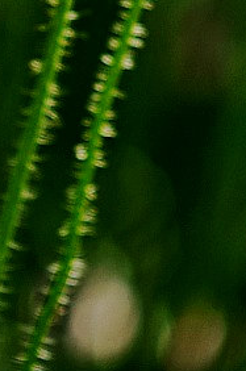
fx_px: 13209
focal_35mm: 1284
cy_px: -195
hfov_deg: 1.1
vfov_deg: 1.6
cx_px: -92
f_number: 3.5
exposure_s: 1/1000
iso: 100
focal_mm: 200
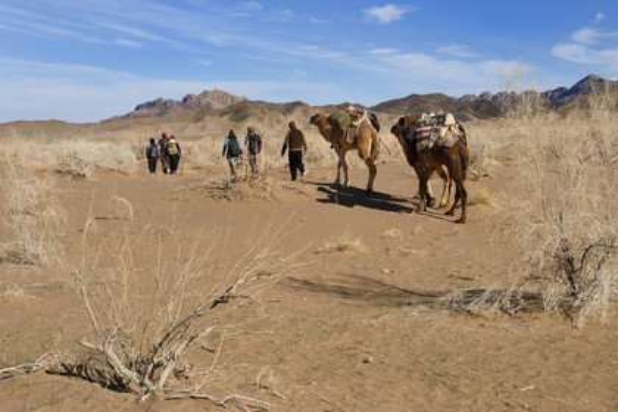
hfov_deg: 39.6
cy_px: 206
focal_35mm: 50
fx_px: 858
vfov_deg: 27.0
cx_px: 309
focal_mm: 50
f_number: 11
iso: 200
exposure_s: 1/500
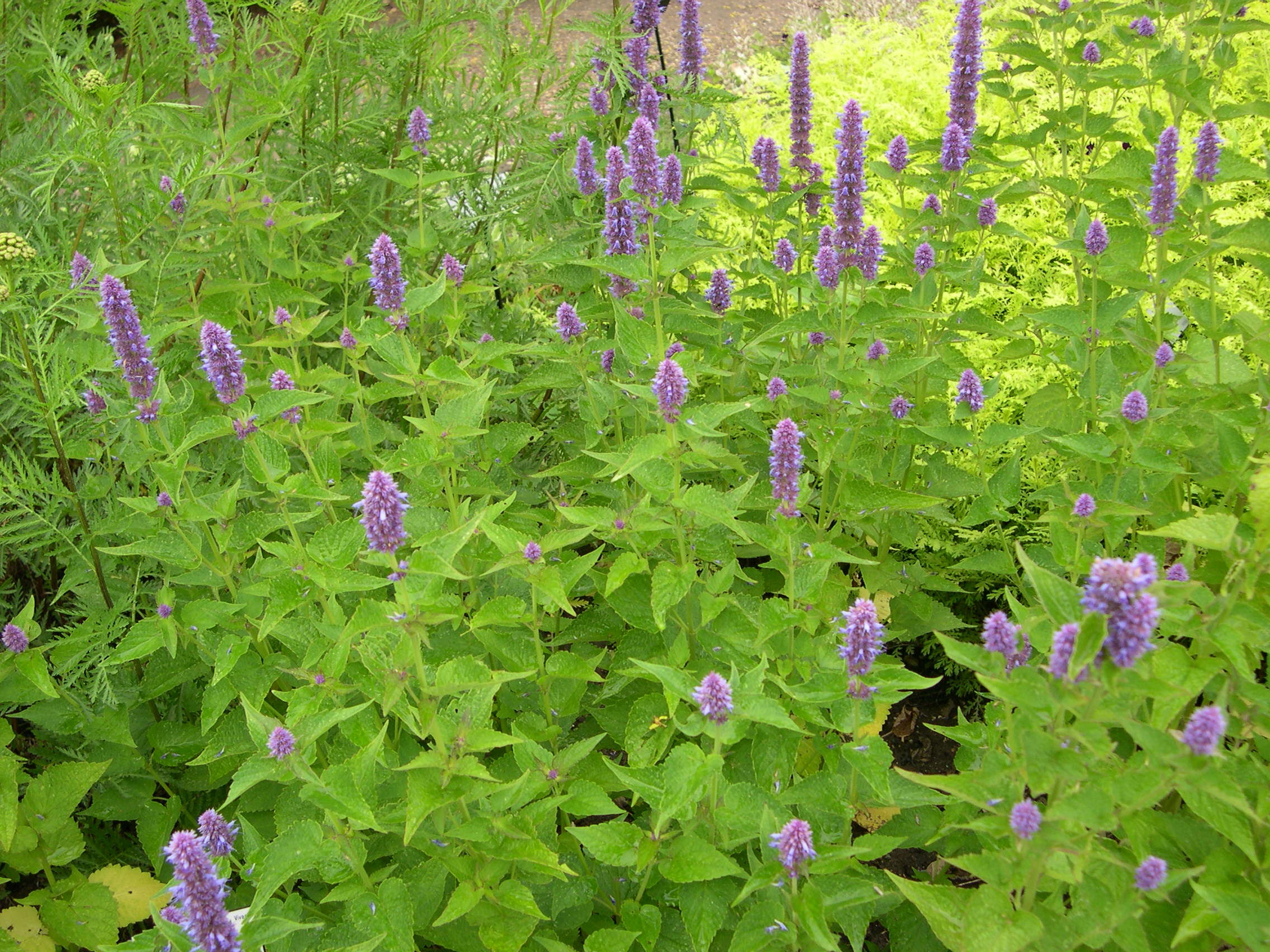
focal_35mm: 38
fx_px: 1394
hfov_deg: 49.0
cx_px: 635
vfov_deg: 37.7
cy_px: 476
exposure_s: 1/369
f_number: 2.8
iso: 100
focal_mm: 8
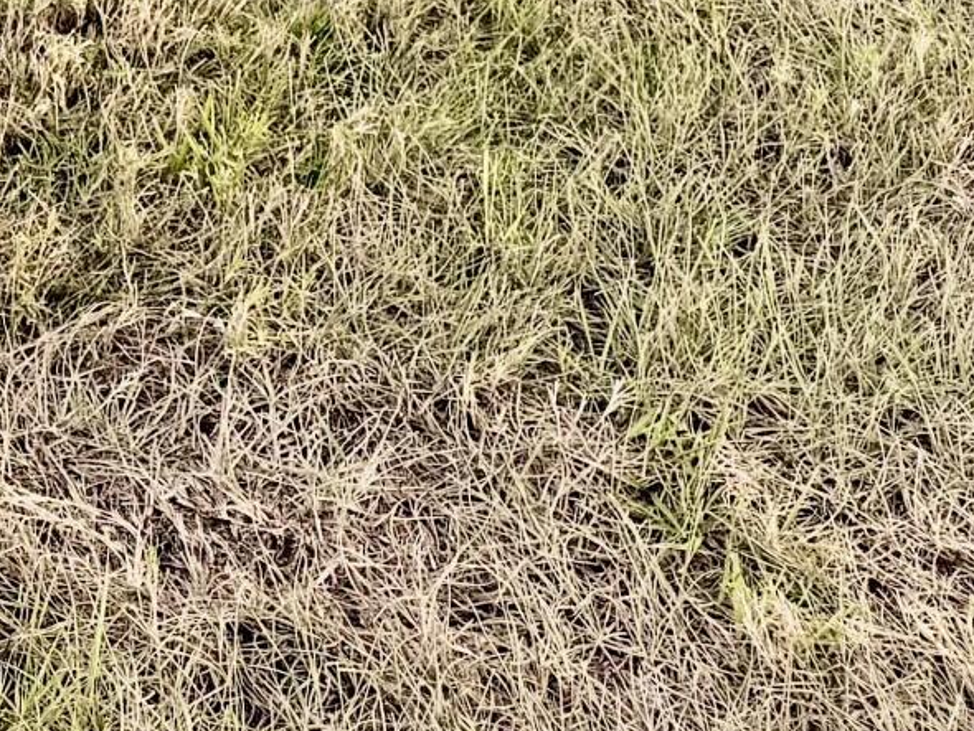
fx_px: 3434
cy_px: -1031
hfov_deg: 14.9
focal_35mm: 122
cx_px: -512
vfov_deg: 10.5
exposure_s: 1/228
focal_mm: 6.76
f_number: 1.78
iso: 80
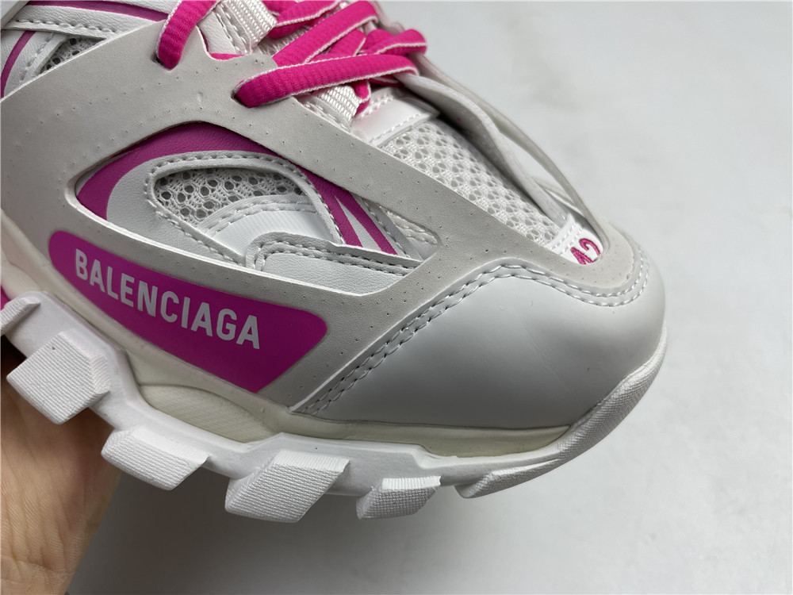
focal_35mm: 26
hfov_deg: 67.3
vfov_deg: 53.1
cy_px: 298
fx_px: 596
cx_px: 396
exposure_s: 1/121
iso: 40
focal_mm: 4.2
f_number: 1.6
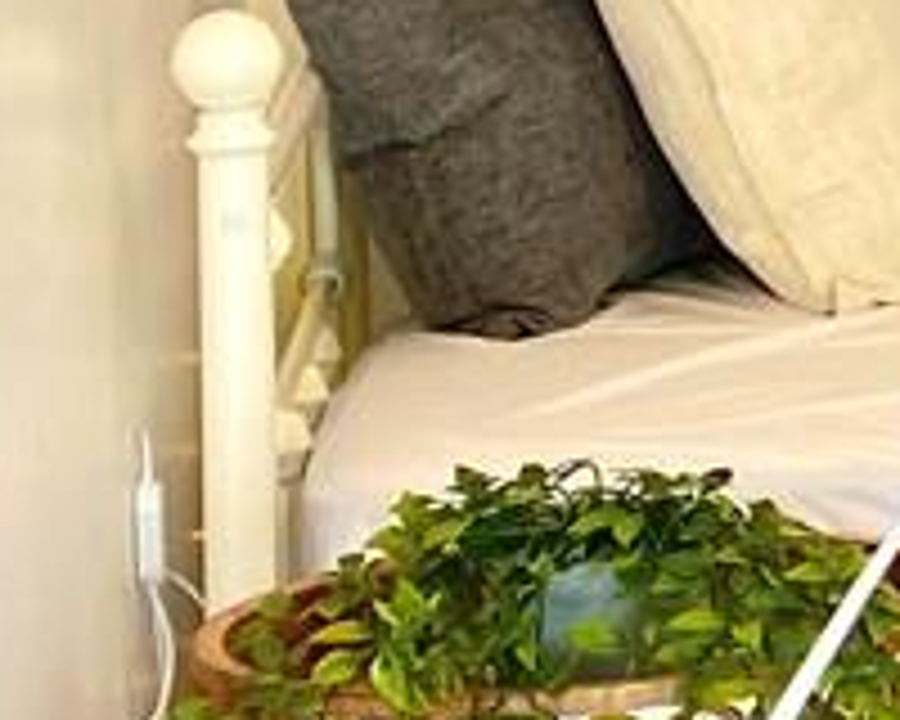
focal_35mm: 203
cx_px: 2966
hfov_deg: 7.8
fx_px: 5407
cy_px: -158
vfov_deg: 7.5
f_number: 1.8
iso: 64
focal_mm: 4.25
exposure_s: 1/60
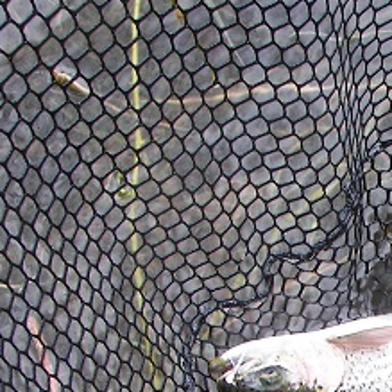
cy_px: 405
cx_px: 487
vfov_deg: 18.0
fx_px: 1204
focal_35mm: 94
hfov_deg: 17.5
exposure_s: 1/80
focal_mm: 6
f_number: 2.8
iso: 50
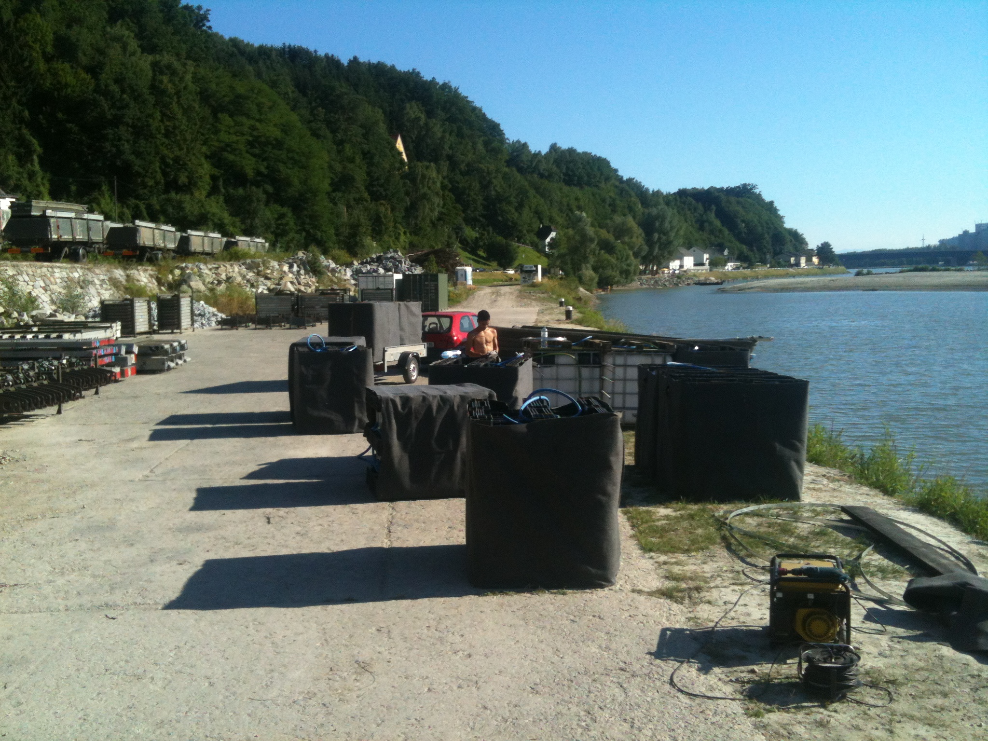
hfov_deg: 52.6
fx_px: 999
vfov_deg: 40.7
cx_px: 494
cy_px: 370
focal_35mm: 35
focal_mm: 3.85
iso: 64
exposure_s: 1/1029
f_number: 2.8
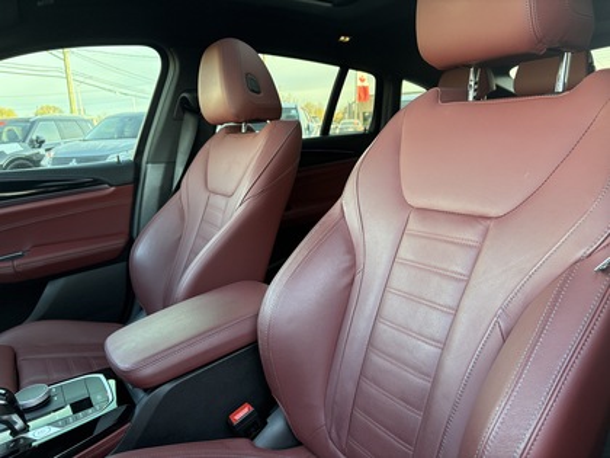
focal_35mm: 26
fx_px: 458
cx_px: 305
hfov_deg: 67.3
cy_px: 229
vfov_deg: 53.1
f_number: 1.6
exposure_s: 1/122
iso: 160
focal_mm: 5.96
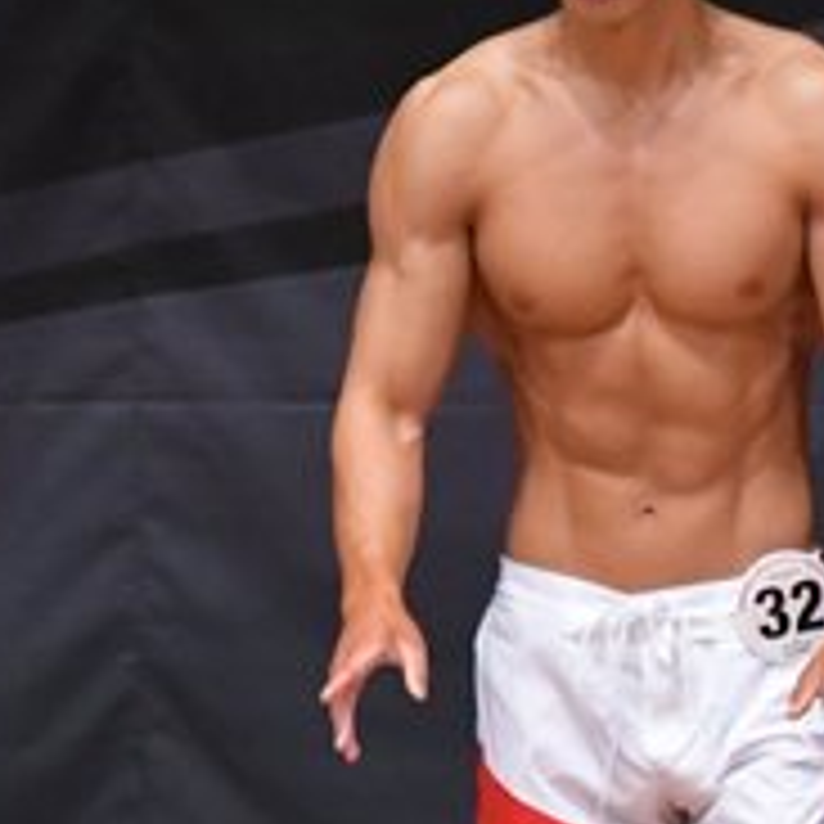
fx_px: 30540
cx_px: 889
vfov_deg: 1.5
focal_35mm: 1134
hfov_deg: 1.5
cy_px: 774
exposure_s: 1/400
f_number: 5.6
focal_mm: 210
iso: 6400
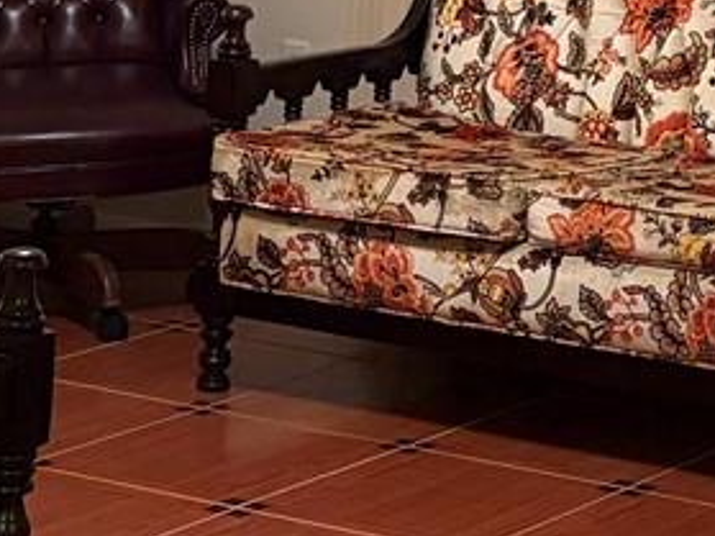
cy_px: -587
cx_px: 969
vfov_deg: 9.2
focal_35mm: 149
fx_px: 3076
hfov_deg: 12.8
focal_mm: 5.96
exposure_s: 1/60
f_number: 1.6
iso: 320
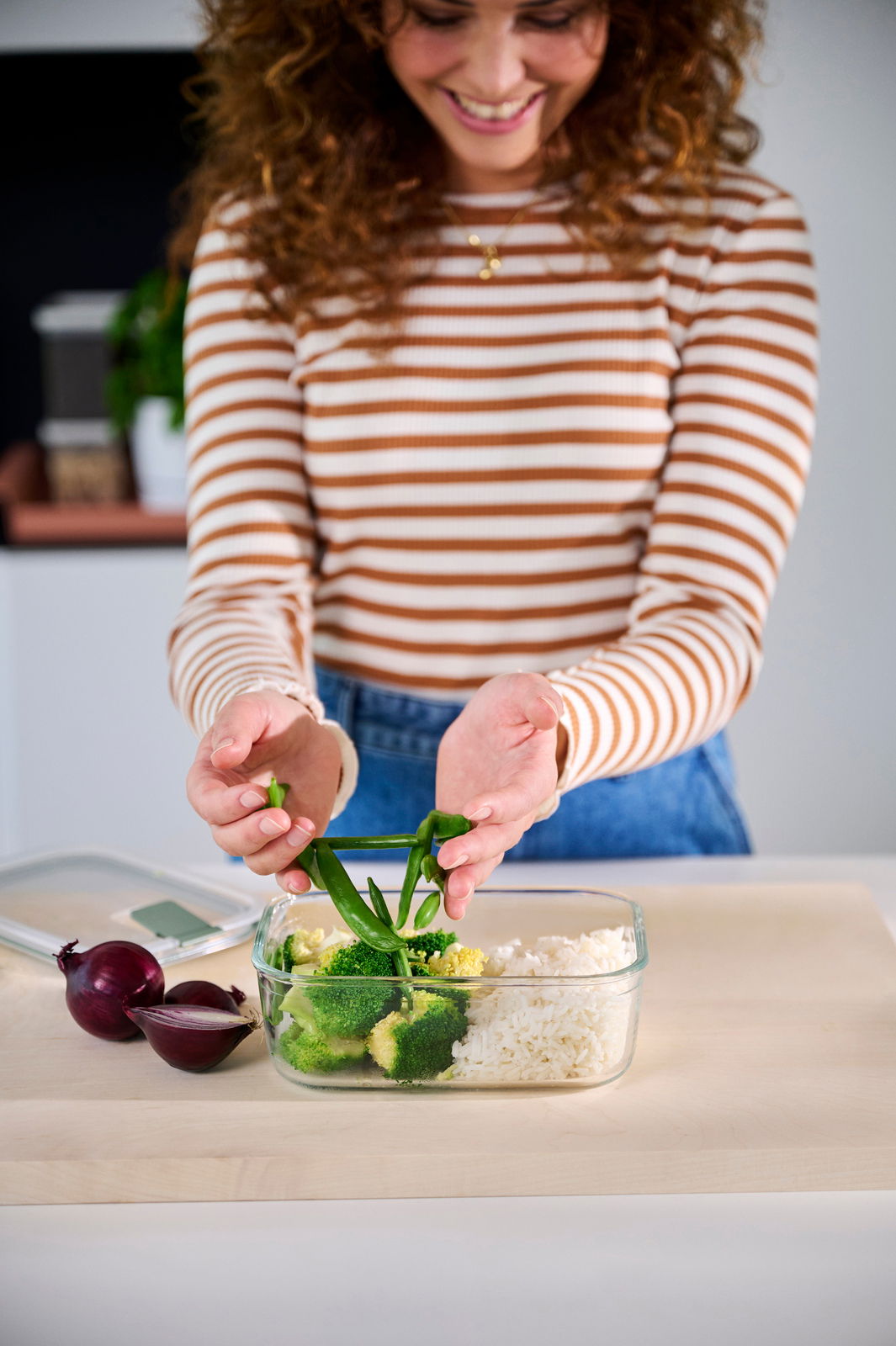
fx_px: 2616
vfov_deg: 28.9
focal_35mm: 70
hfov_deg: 19.4
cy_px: 673
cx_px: 448
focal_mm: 70
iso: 400
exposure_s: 1/800
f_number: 2.8
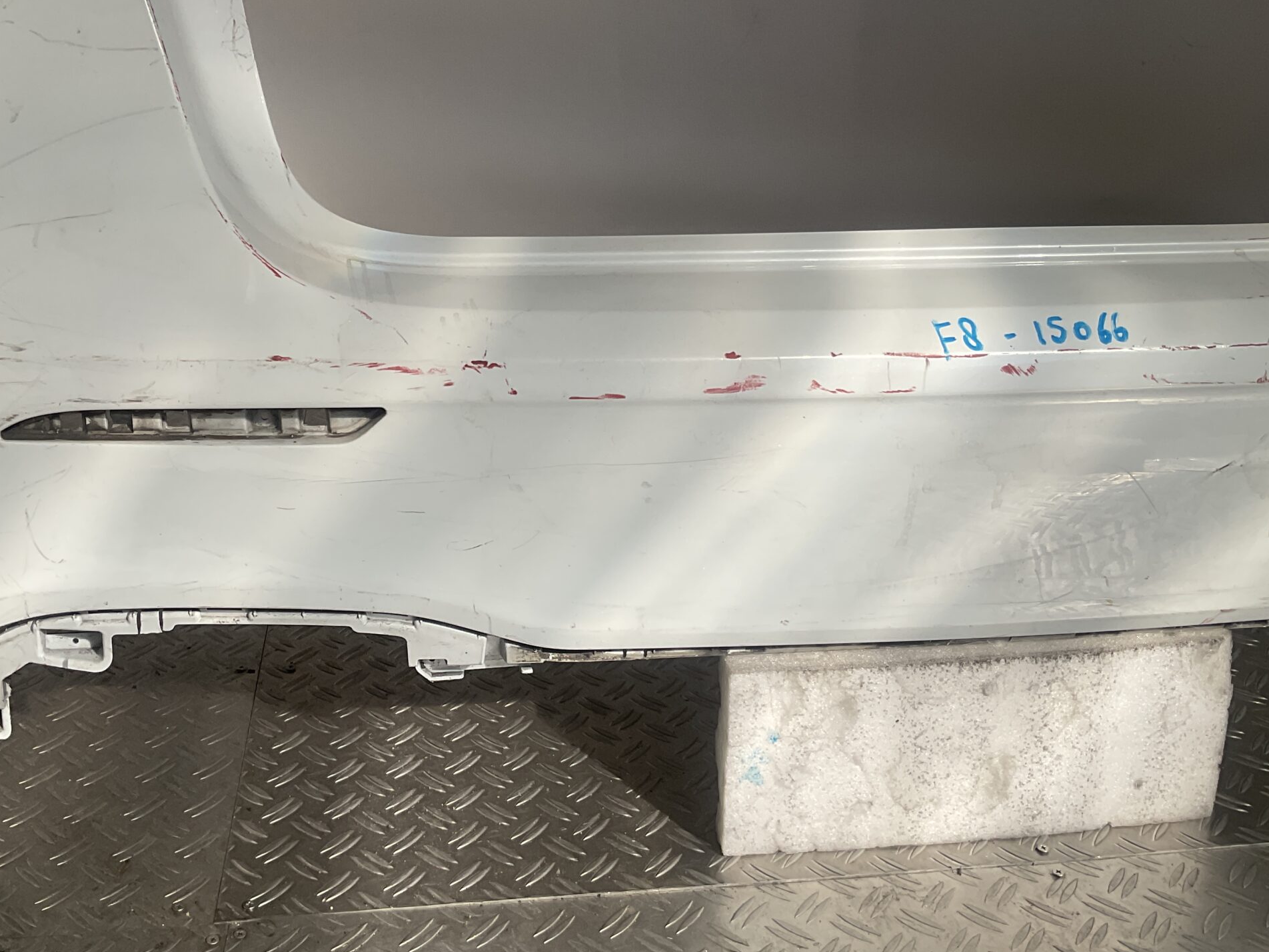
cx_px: 550
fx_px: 1430
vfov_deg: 36.5
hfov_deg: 47.7
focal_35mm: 39
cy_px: 340
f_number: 1.8
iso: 16
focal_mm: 3
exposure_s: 1/2227
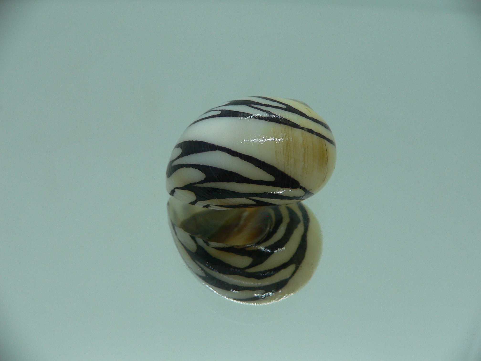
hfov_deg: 52.6
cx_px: 240
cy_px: 180
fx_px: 486
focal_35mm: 35
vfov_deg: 40.7
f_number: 2.8
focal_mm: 4.6
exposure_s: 1/60
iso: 80
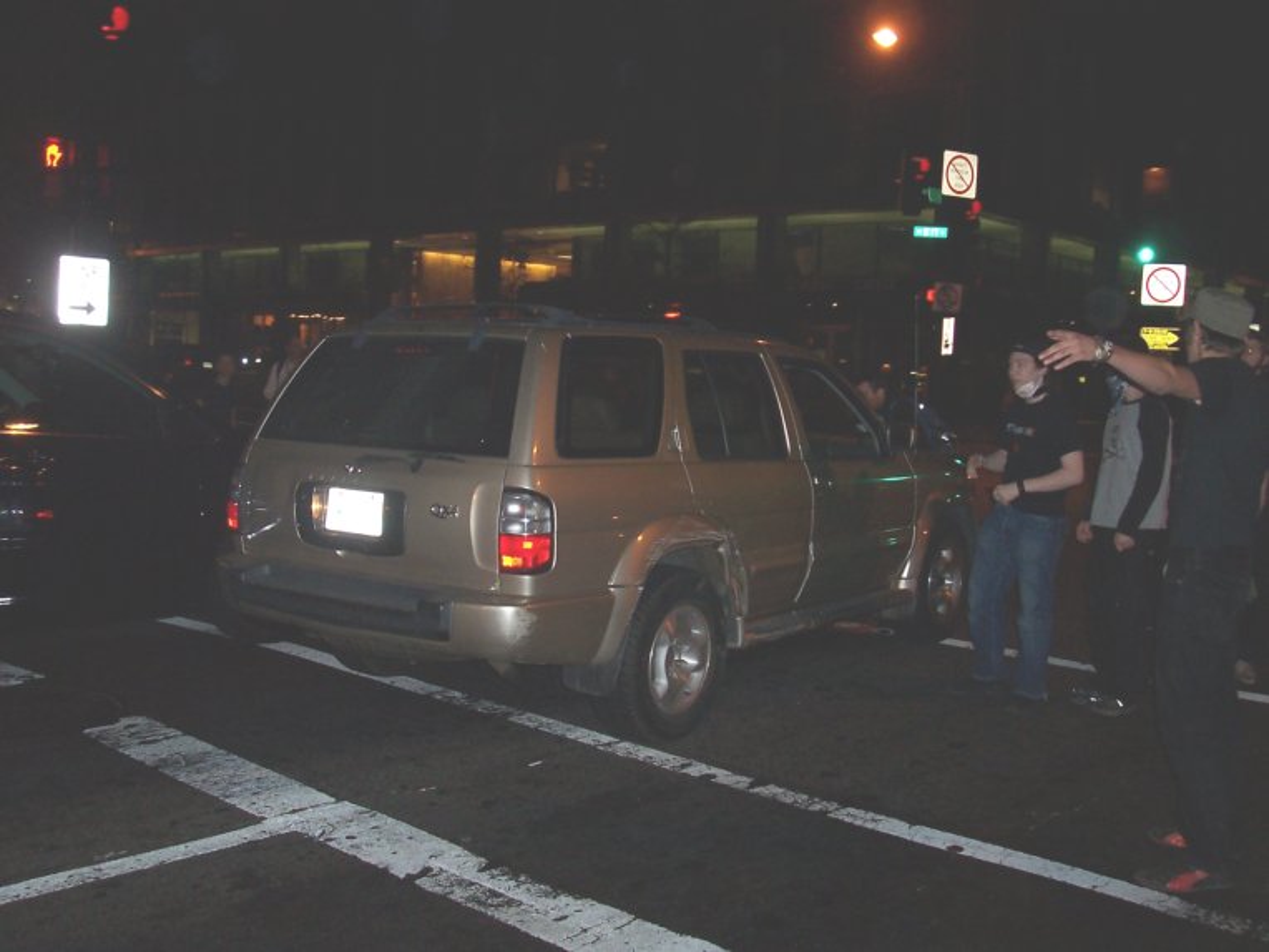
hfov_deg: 50.1
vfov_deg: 38.7
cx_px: 634
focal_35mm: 37
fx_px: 1356
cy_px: 476
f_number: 2.8
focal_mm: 5.6
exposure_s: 1/60
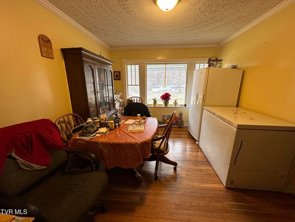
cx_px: 148
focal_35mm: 14
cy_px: 111
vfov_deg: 85.7
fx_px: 119
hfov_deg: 102.1
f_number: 2.2
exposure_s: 1/120
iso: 125
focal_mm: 2.22
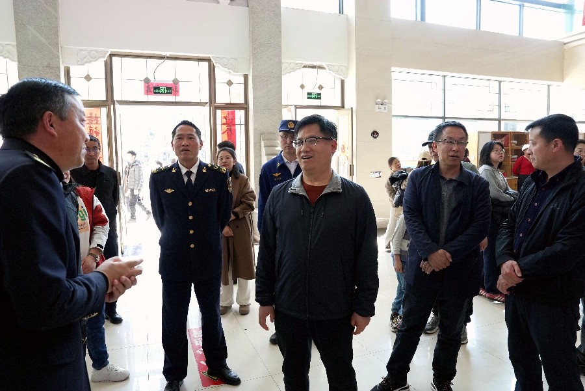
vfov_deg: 53.2
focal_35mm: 24
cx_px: 292
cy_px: 196
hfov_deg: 73.7
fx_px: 390
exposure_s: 1/125
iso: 1600
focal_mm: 24
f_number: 5.6
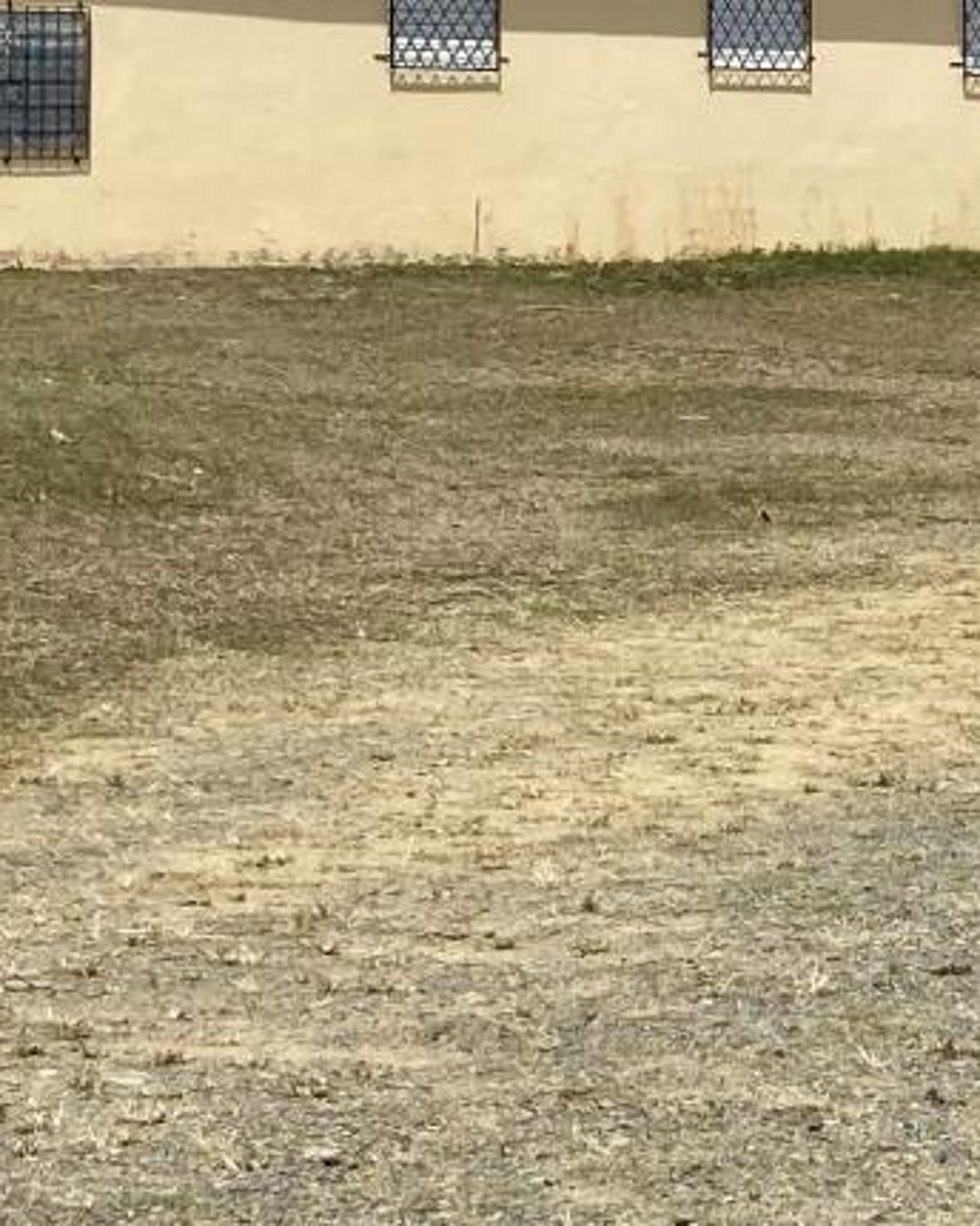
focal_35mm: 127
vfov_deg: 14.9
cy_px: 46
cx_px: 738
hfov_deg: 12.1
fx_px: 4604
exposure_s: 1/3745
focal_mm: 3.99
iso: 25
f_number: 1.8
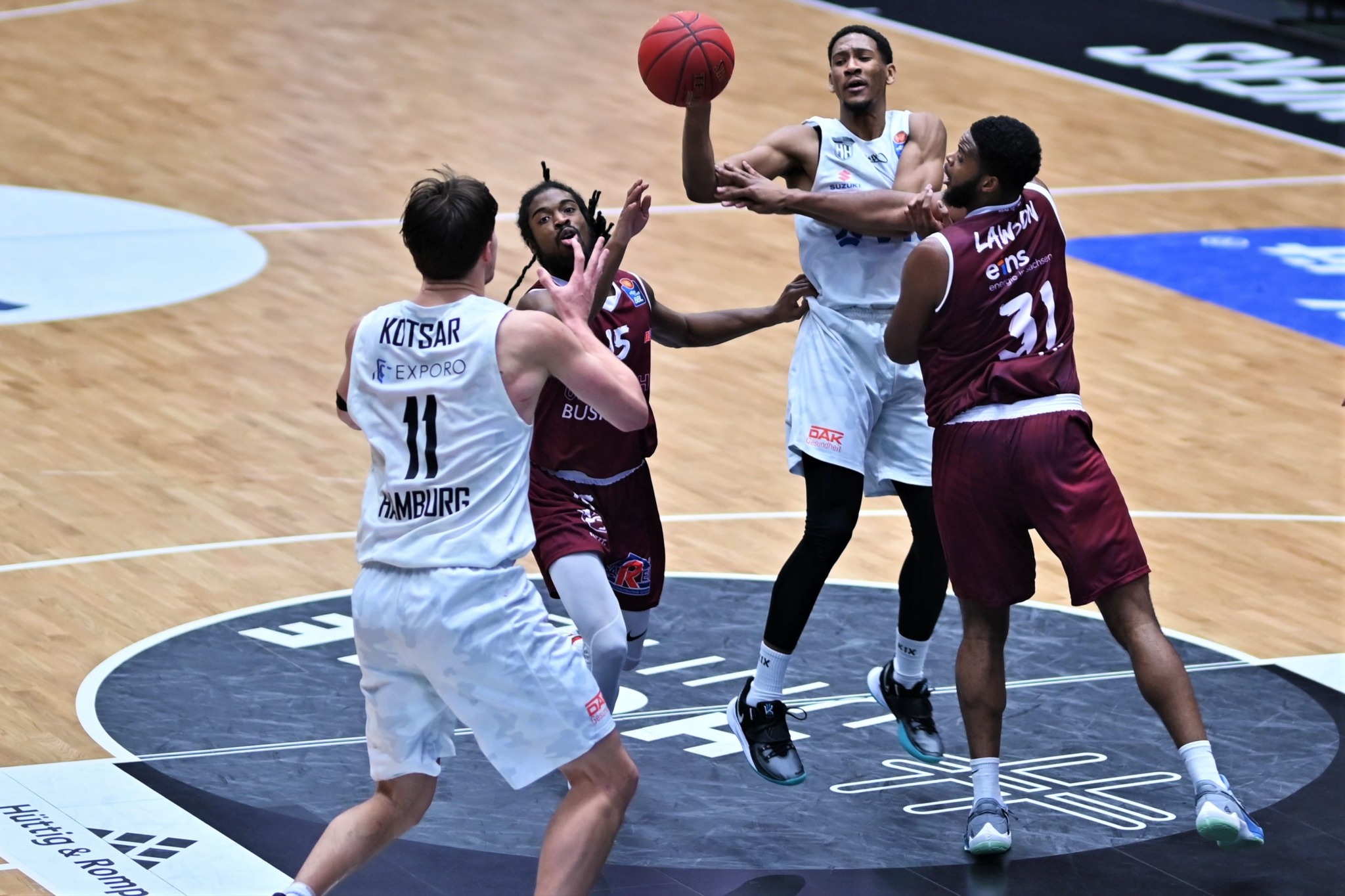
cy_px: 448
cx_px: 672
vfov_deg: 10.8
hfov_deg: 16.1
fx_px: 4743
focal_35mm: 127
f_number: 1.4
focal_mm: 85
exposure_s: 1/800
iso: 500
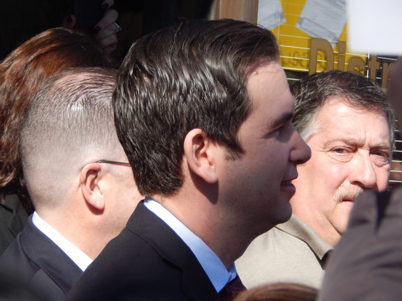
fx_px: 2717
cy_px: 150
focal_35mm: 234
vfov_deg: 6.4
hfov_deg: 8.5
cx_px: 201
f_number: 5.6
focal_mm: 41.7
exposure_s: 1/400
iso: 125
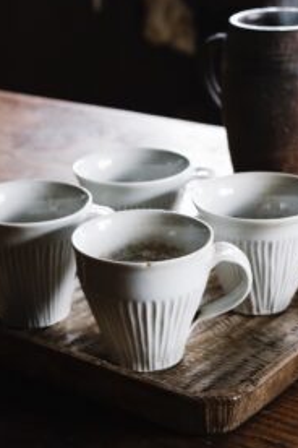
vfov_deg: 21.2
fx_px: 1192
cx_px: 161
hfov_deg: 14.2
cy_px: 153
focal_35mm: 96
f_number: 4
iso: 1600
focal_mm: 35
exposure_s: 1/50
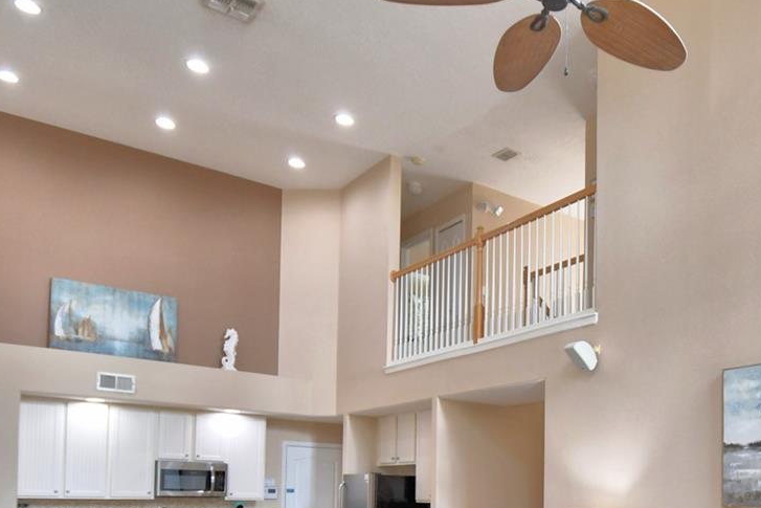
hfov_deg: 54.0
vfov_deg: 37.1
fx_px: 698
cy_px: 469
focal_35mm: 33
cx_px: 590
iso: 400
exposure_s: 1/50
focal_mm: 10
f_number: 4.5
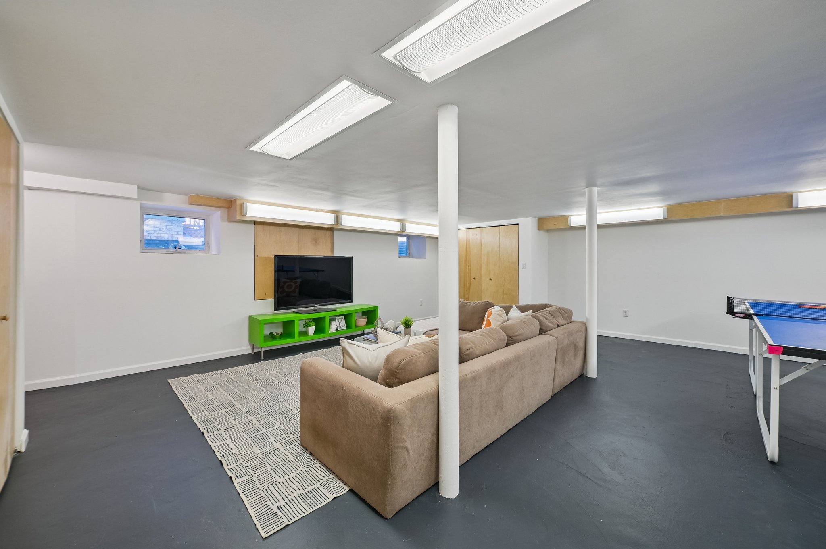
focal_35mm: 14
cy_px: 274
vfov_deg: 81.1
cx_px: 413
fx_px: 321
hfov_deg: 104.3
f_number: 8
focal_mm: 14
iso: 800
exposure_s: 1/30
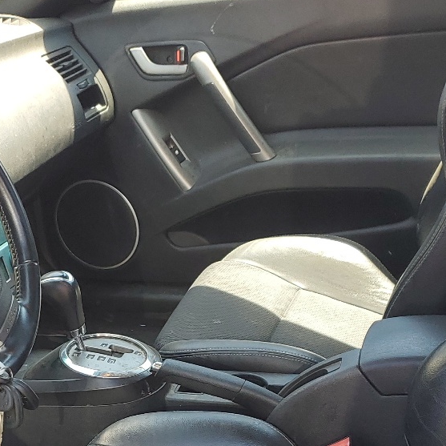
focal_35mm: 66
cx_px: 135
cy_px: 424
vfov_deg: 25.1
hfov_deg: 25.9
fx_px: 962
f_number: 1.5
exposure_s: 1/200
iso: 50
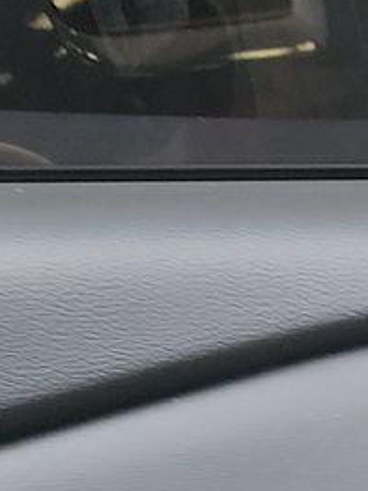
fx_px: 2071
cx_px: 684
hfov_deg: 9.6
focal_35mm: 146
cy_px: 989
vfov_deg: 12.0
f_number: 1.8
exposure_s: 1/59
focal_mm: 6.7
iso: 224
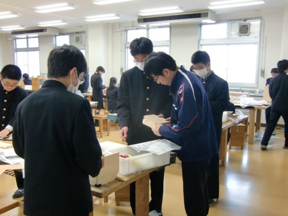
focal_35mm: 34
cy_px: 108
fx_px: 283
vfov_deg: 41.8
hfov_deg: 54.0
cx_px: 144
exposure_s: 1/50
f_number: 3.6
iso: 400
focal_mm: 6.1
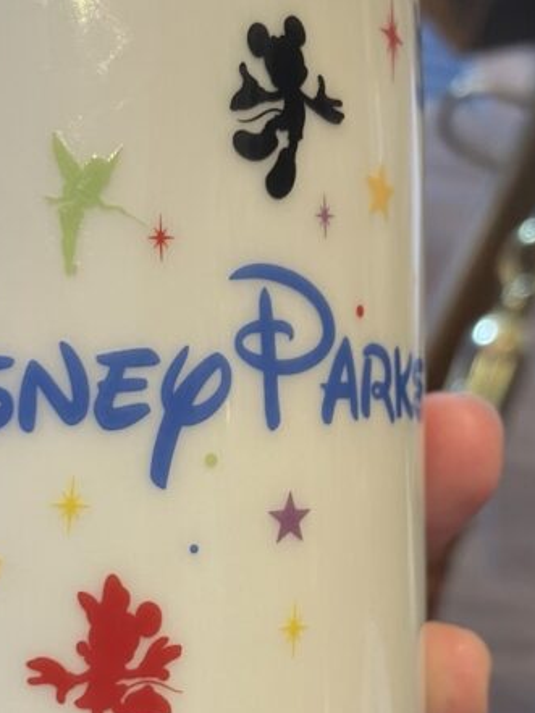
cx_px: 265
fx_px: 1339
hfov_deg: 22.6
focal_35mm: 65
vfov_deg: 29.7
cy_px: 437
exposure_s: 1/50
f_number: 1.8
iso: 50
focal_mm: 3.99
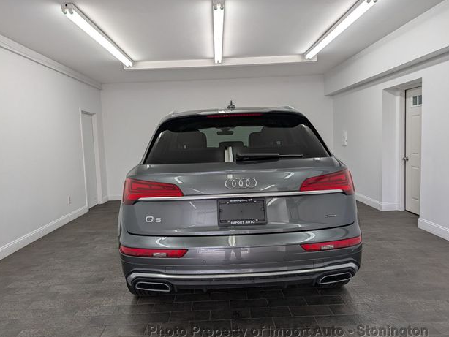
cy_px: 171
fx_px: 324
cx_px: 219
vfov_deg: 54.9
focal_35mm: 25
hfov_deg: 69.4
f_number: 1.68
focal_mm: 6.9
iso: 19
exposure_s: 1/60
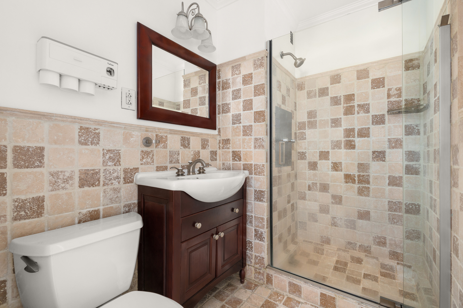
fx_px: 206
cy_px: 154
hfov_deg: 96.7
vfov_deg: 73.7
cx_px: 232
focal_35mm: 16
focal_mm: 16
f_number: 11
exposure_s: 5
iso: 320
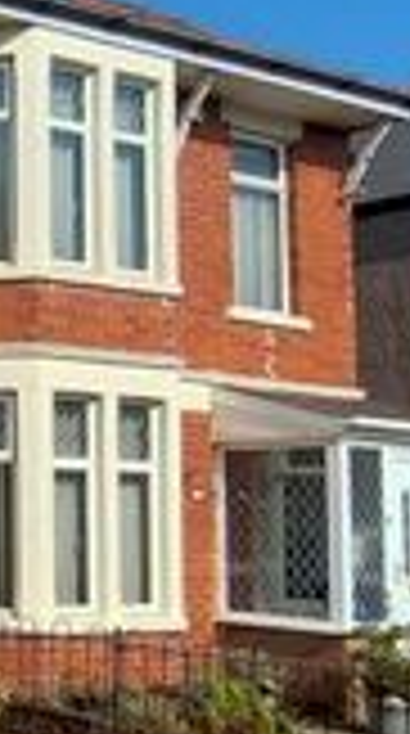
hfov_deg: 15.1
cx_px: -460
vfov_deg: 34.4
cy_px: 403
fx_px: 1186
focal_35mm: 61
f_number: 2.2
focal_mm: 1.74
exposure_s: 1/2476
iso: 50
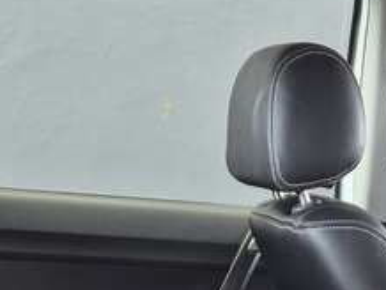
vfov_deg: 12.6
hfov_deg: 17.9
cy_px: 511
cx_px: 352
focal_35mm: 108
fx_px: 1206
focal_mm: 5.4
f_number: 1.8
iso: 125
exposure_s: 1/100
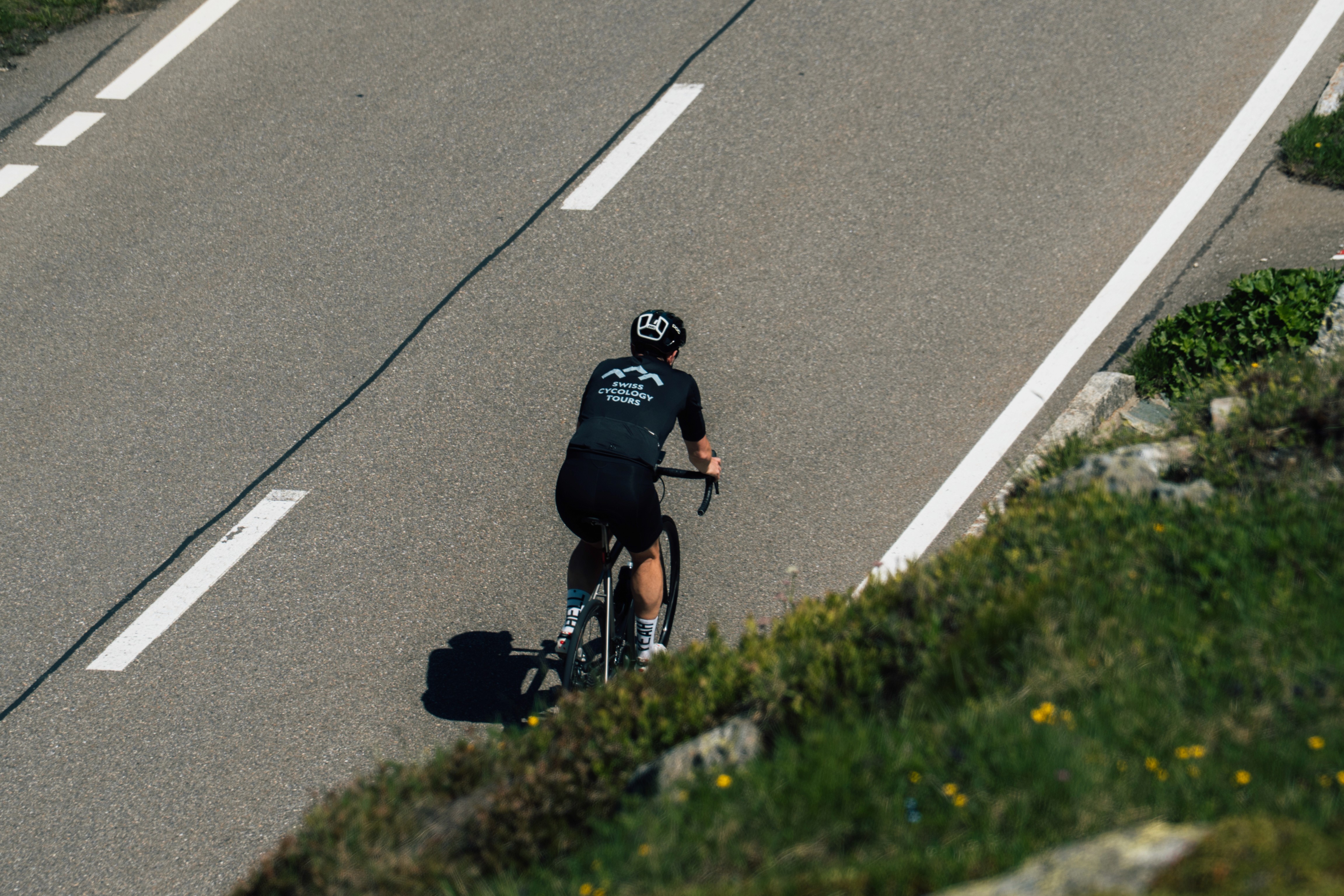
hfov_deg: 9.1
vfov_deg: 6.1
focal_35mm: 225
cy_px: 448
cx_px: 672
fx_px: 8399
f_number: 4.5
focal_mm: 150
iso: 100
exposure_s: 1/640
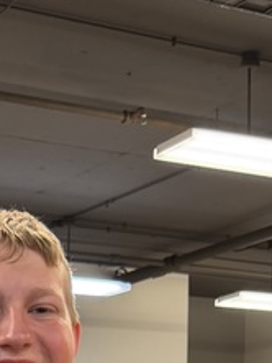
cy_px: 737
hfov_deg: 12.9
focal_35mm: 111
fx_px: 1162
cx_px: -77
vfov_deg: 14.5
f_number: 1.78
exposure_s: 1/60
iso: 125
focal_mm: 6.76
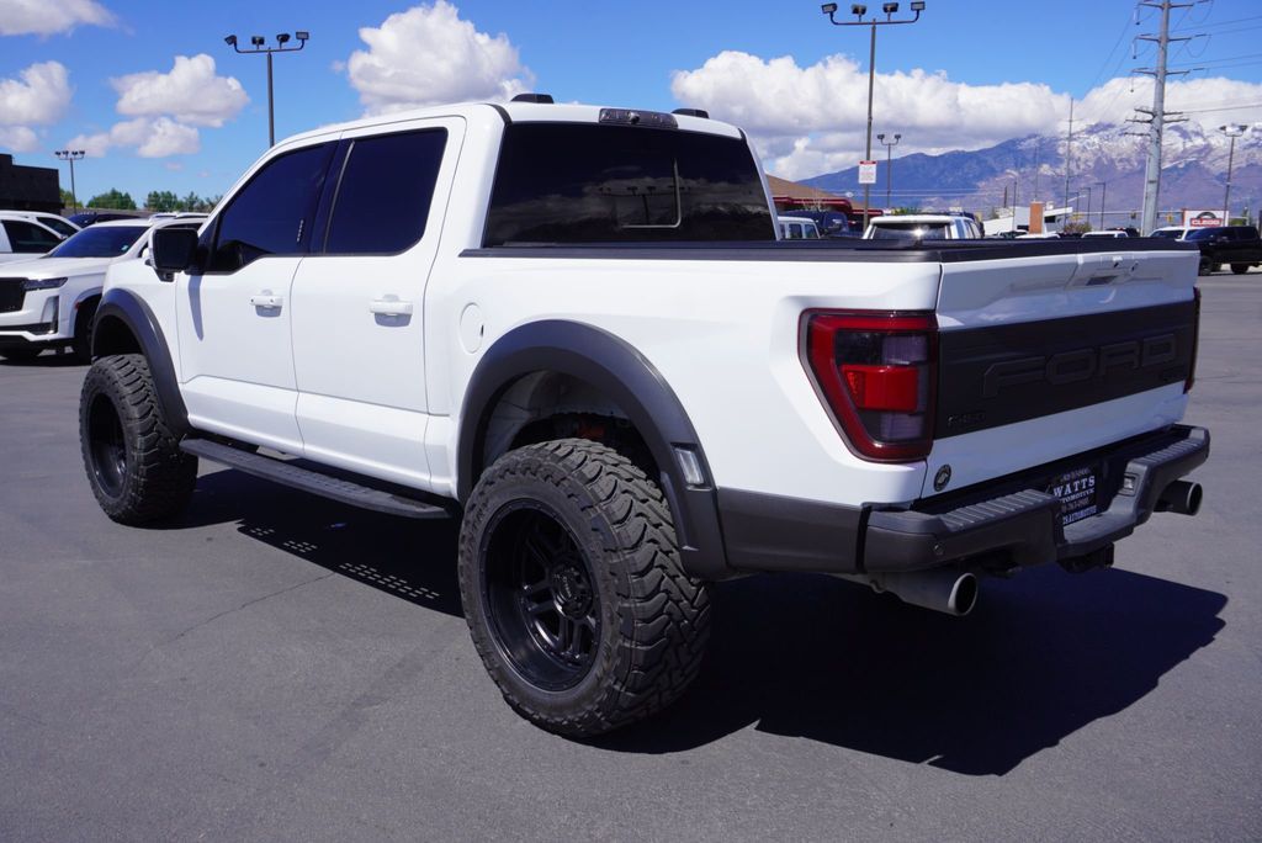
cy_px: 422
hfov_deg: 57.2
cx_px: 631
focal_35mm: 33
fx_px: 1157
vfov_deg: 40.0
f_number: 8
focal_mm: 22
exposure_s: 1/400
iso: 100
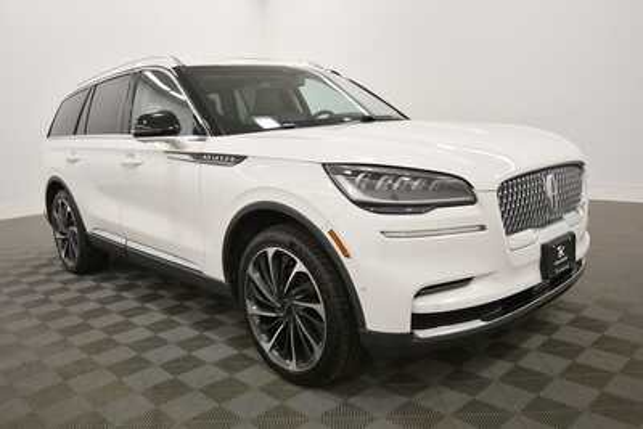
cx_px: 322
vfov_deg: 43.6
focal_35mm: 30
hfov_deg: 61.9
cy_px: 214
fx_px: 536
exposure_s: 1/200
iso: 800
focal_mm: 20
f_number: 5.6
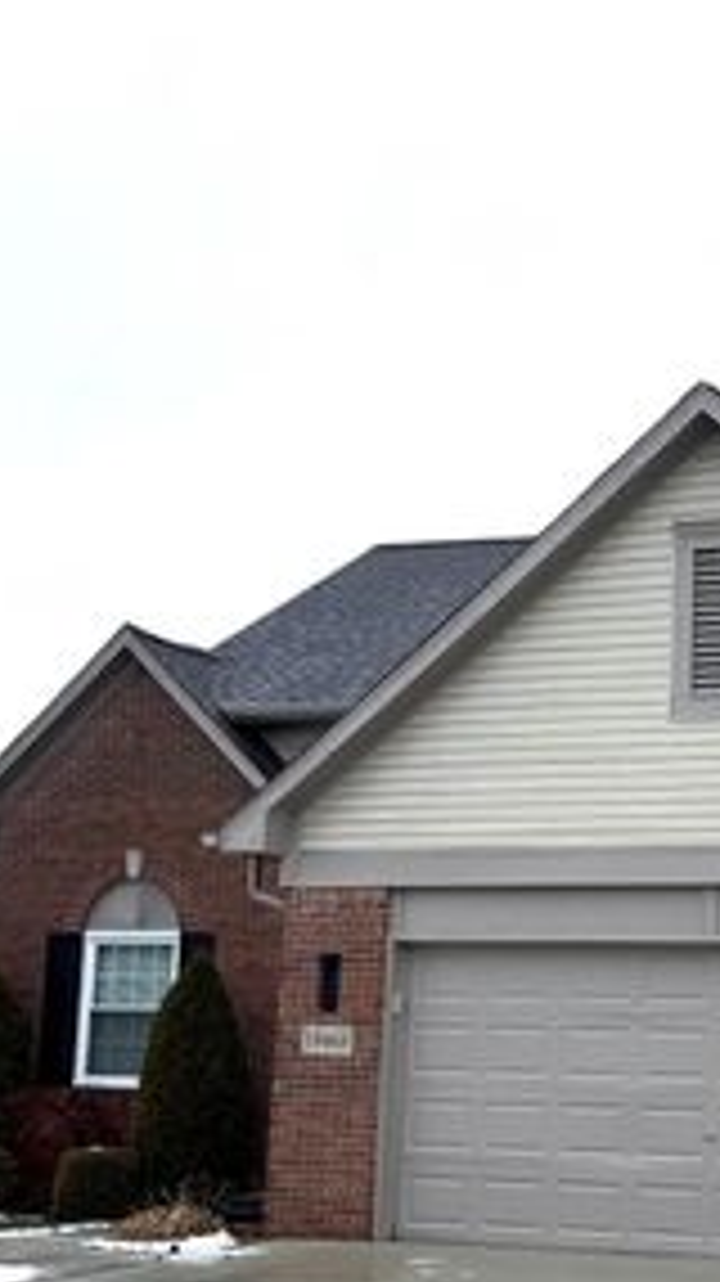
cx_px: 747
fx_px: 2277
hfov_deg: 17.5
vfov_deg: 31.3
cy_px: 807
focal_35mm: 67
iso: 64
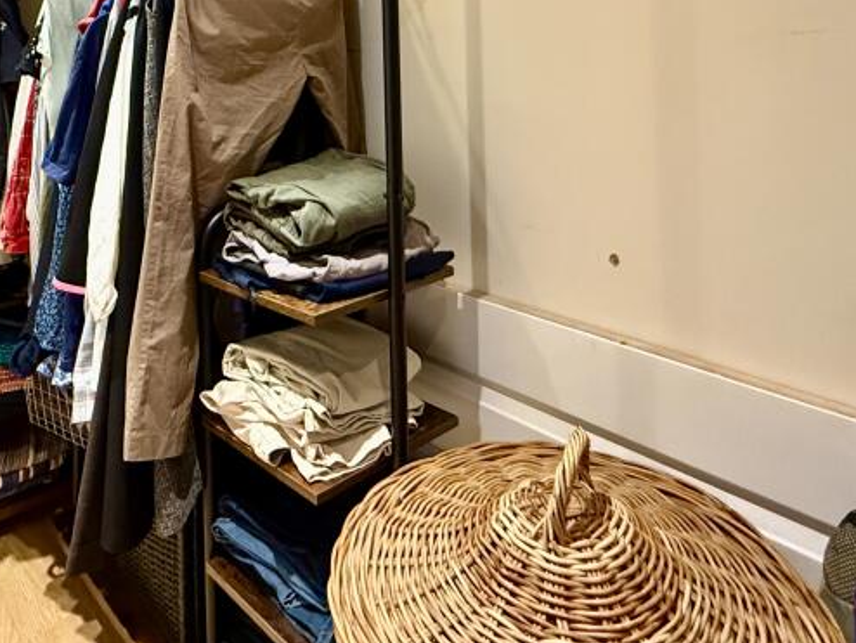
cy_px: 40
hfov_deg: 61.0
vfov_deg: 43.2
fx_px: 717
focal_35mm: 29
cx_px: 333
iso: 1000
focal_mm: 2.22
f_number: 2.2
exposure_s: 1/60
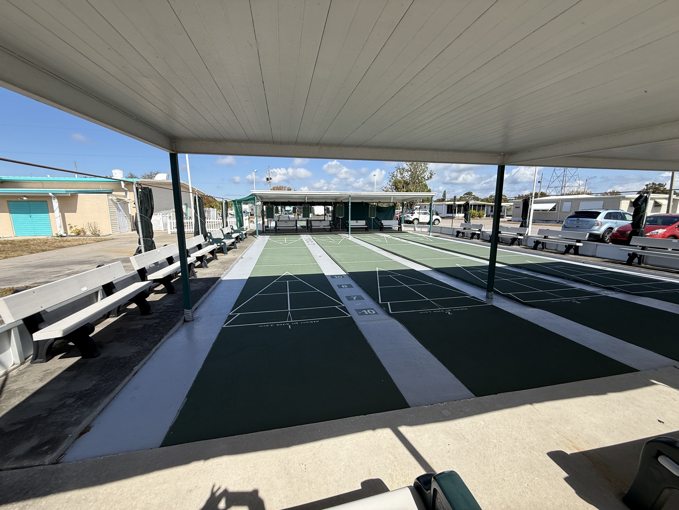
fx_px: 275
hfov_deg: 102.1
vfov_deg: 85.7
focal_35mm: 14
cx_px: 340
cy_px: 255
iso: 50
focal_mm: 2.22
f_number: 2.2
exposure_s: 1/2237
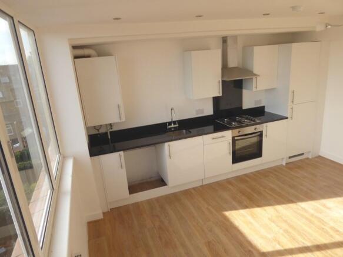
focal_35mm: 25
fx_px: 248
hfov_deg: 69.4
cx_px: 172
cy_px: 128
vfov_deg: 54.9
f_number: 3.3
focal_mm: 4.3
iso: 80
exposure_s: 1/125
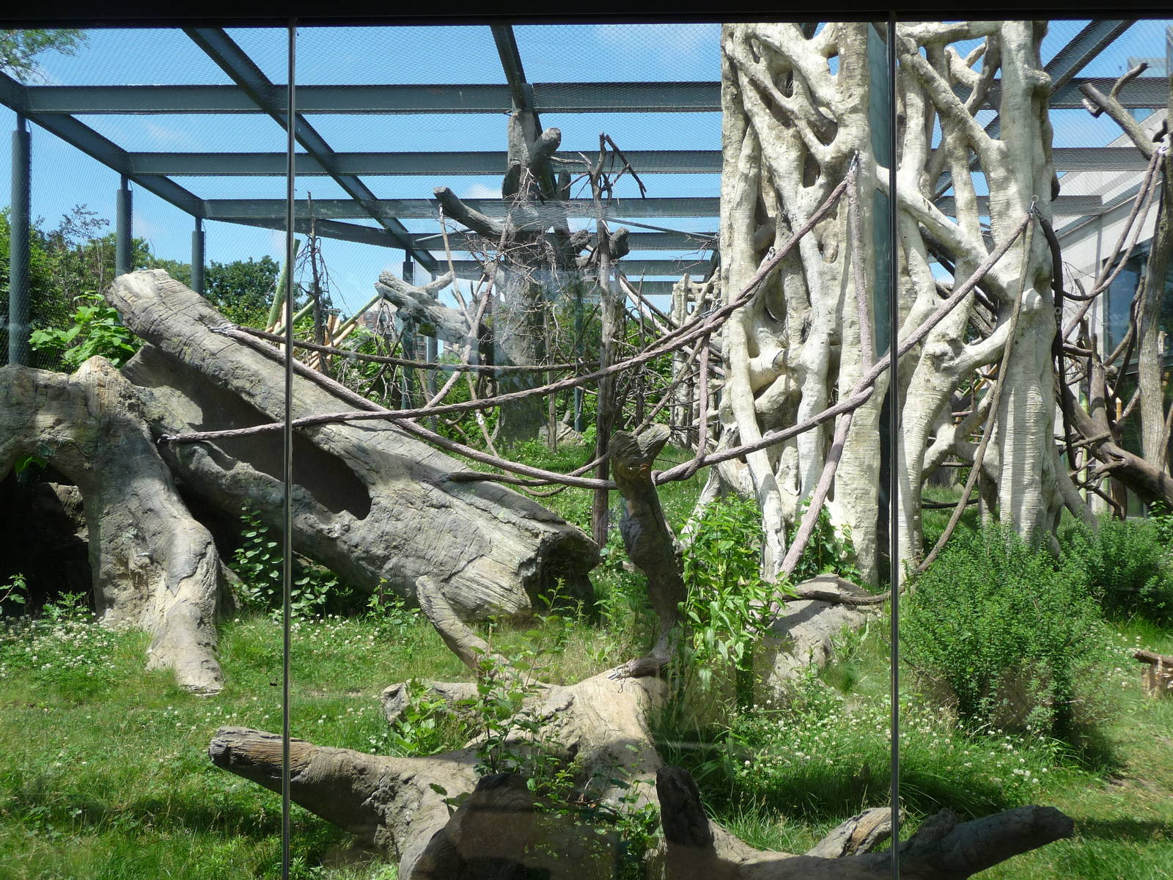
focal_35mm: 36
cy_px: 440
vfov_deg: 39.7
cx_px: 586
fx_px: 1220
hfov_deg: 51.4
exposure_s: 1/500
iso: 100
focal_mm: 6
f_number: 3.7
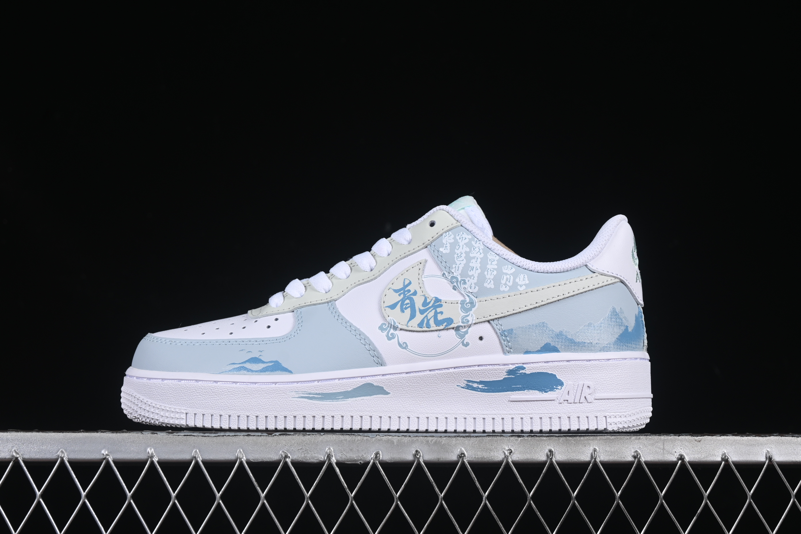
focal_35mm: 75
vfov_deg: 18.2
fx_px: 1669
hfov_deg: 27.0
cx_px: 400
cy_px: 267
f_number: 8
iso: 160
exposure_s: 1/80
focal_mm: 50
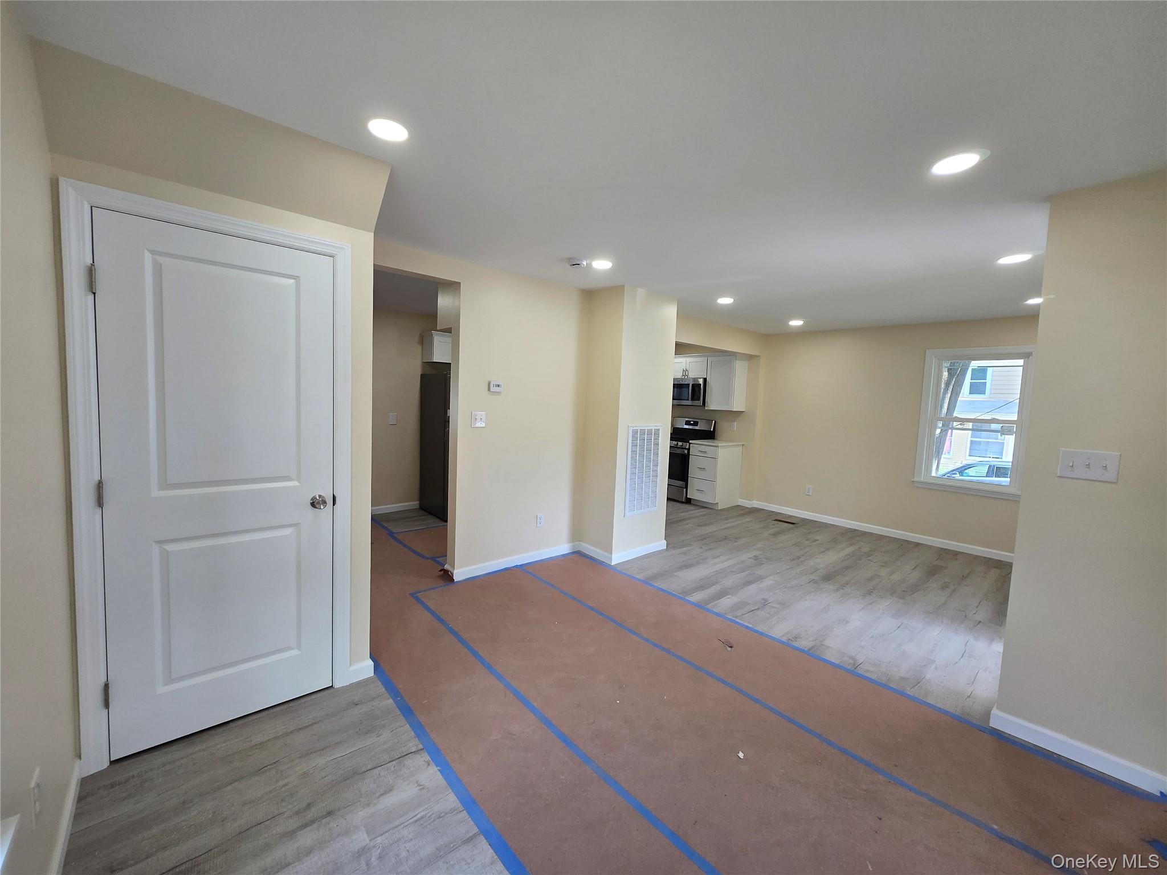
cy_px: 438
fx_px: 438
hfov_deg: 106.2
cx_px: 584
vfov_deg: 89.9
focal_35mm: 13
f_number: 2.2
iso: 64
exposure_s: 1/60
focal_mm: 1.7
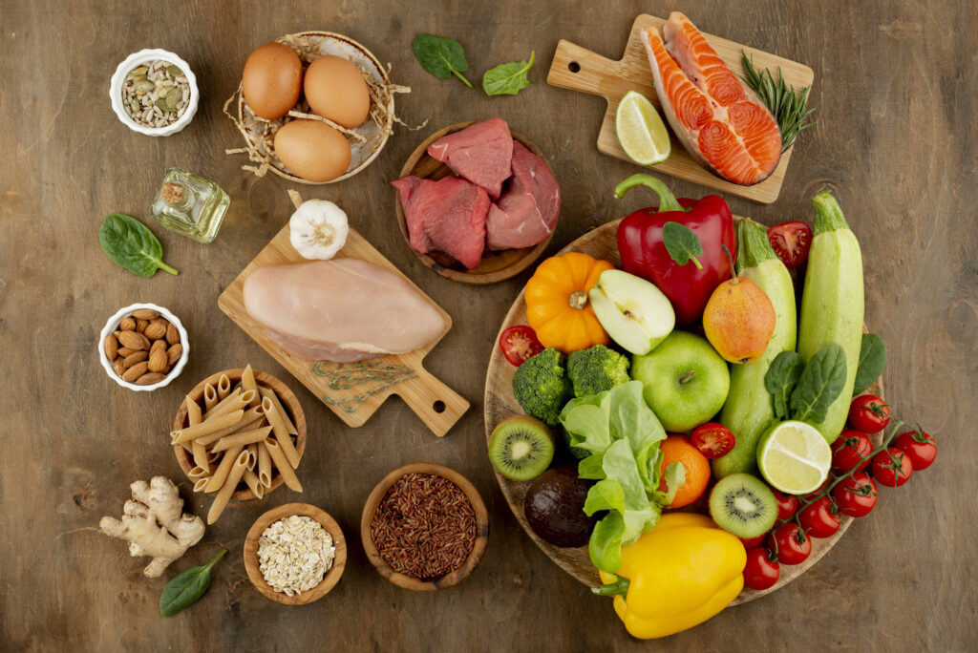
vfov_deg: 27.0
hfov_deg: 39.6
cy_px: 326
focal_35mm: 50
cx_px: 489
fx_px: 1359
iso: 100
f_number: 9
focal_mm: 50
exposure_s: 1/100
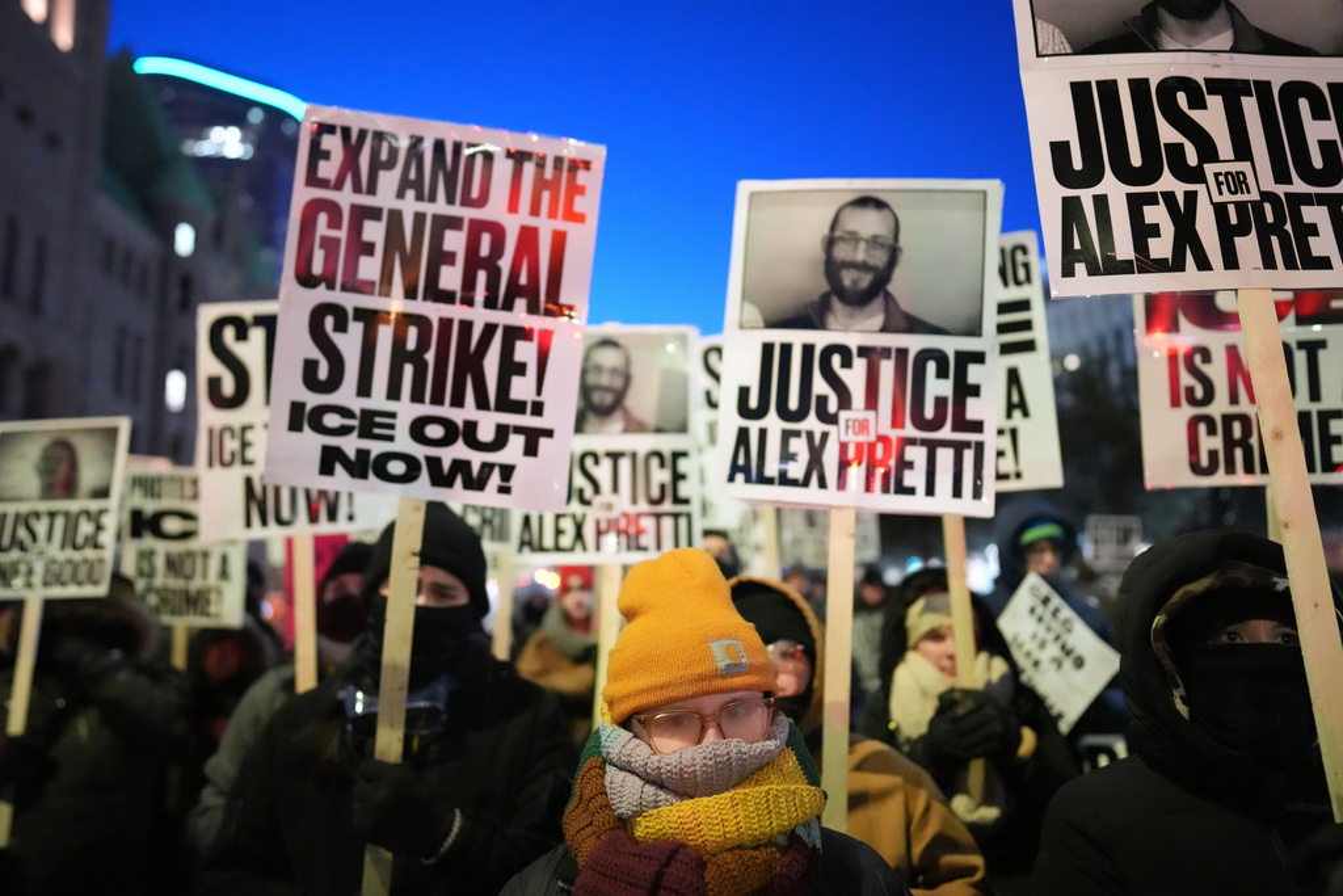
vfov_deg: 53.1
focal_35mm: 24
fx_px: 895
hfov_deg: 73.7
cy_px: 448
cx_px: 672
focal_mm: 24
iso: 10000
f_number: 1.4
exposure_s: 1/160
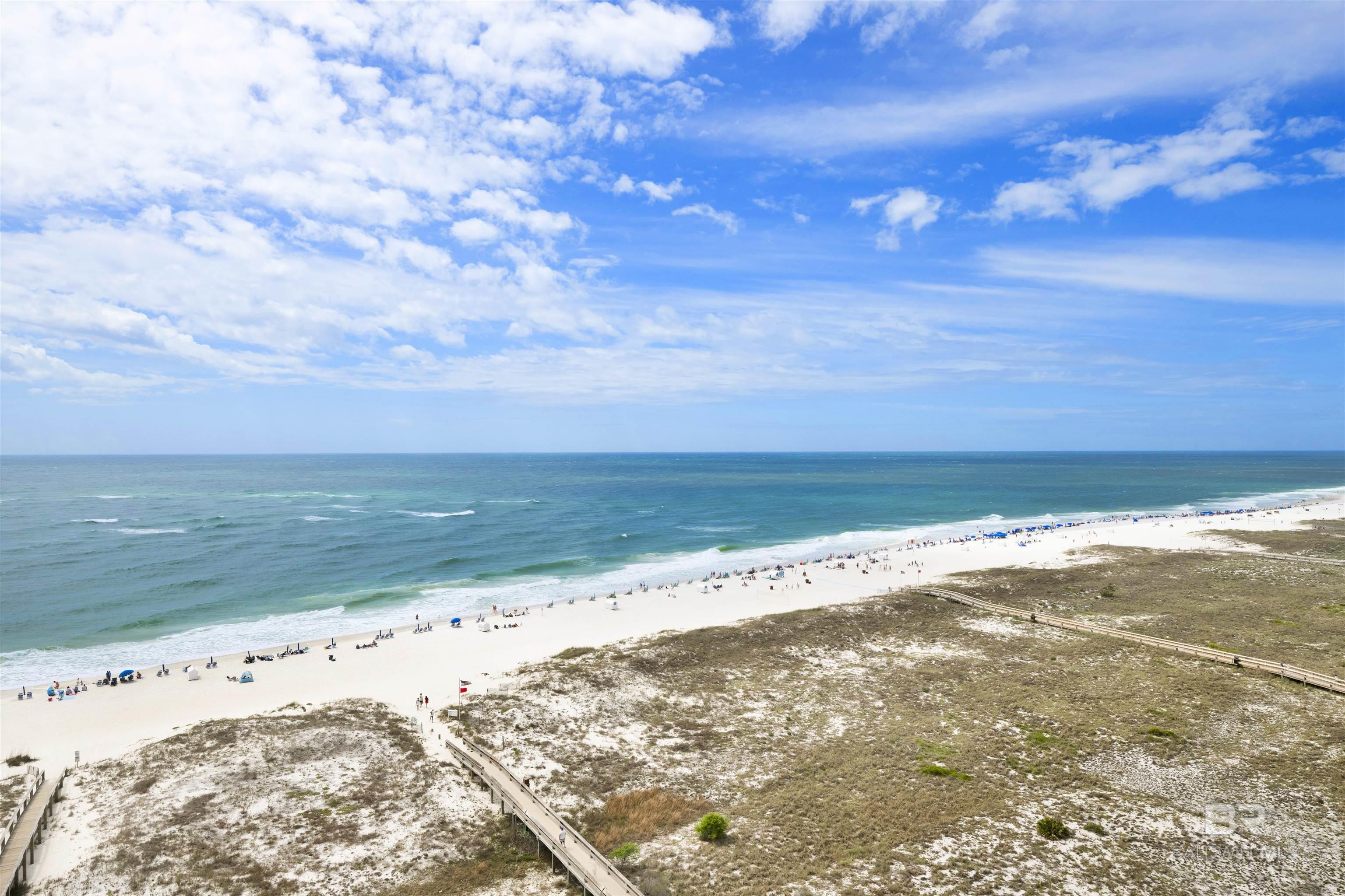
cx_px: 672
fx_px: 766
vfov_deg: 60.7
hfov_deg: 82.6
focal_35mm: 20
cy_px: 448
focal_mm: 20.5
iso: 400
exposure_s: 1/1000
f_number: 11
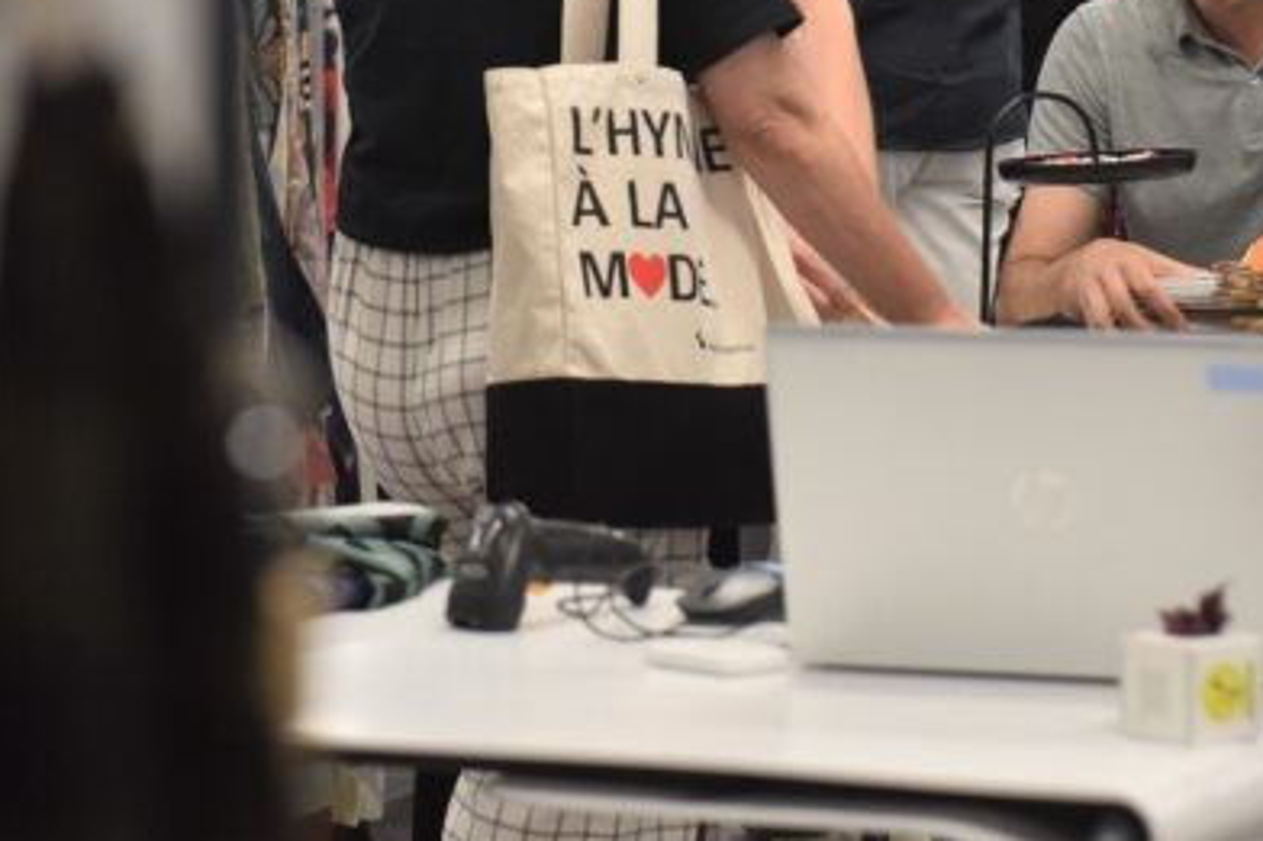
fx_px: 6417
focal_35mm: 183
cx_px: 870
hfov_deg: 11.2
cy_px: 253
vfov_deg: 7.5
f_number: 2.8
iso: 1000
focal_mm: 70
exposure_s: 1/250
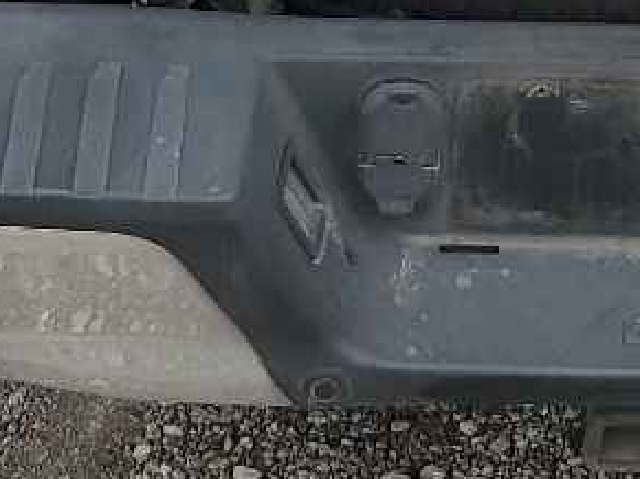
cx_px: 658
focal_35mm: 143
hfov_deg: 13.6
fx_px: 2643
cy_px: -343
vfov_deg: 9.9
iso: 50
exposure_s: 1/1667
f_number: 1.5
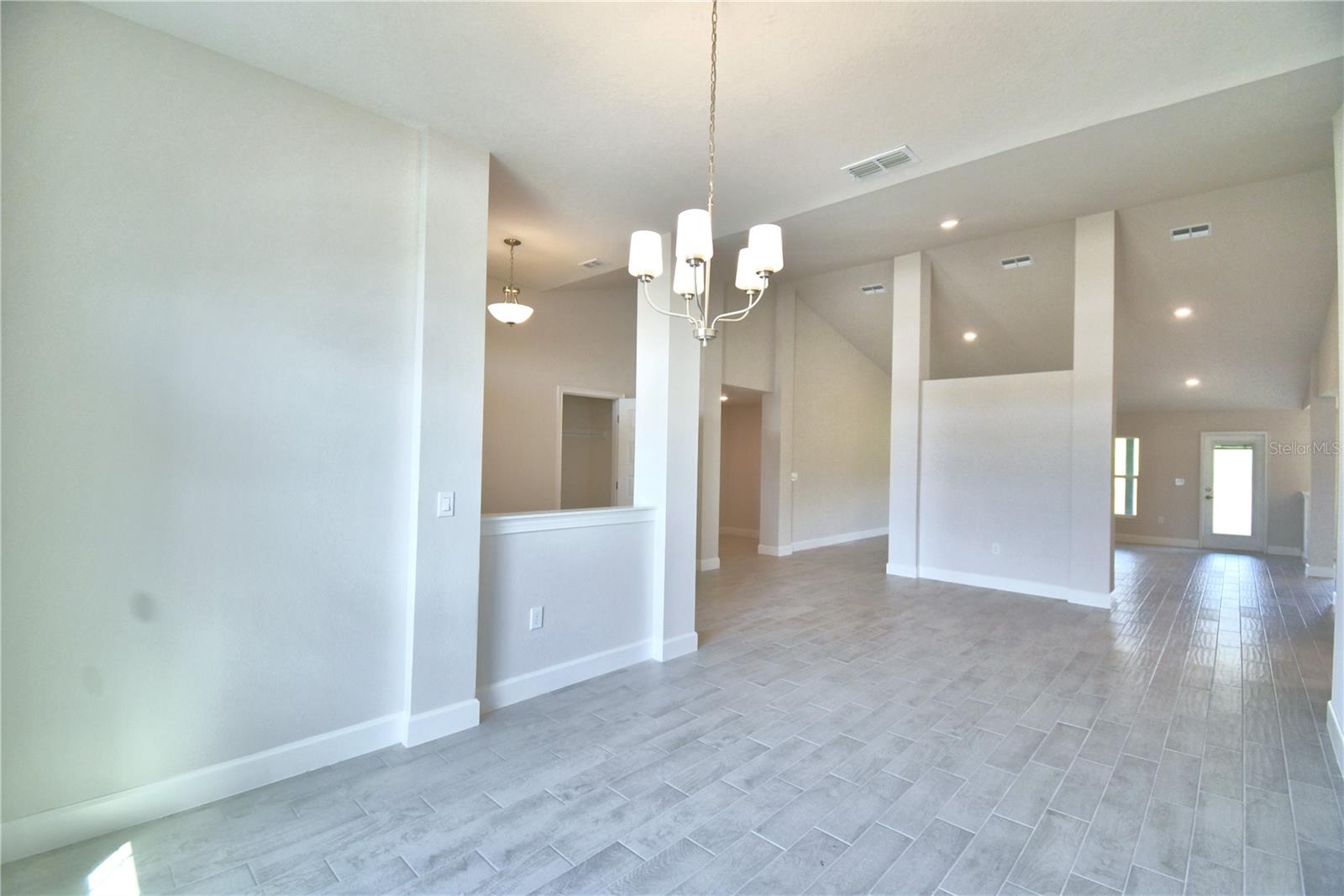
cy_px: 448
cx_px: 672
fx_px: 560
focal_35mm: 15
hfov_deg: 100.4
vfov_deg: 77.3
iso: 220
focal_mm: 10
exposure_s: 1/125
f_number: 4.5
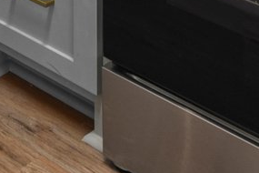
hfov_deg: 15.7
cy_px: -411
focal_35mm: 115
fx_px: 827
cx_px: -177
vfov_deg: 8.8
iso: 320
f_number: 10
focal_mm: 16
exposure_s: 1/3
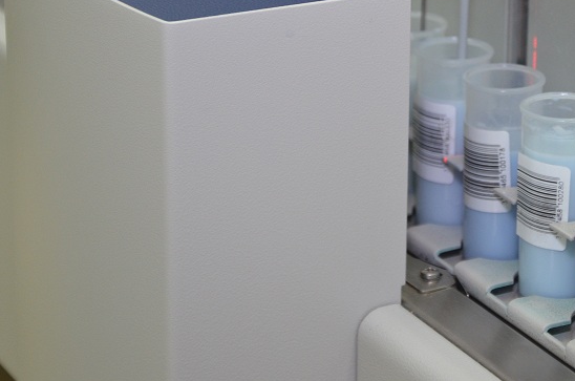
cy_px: 87
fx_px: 2247
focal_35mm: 141
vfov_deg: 9.7
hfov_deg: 14.5
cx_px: 449
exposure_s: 1/50
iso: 800
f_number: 5
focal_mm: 58
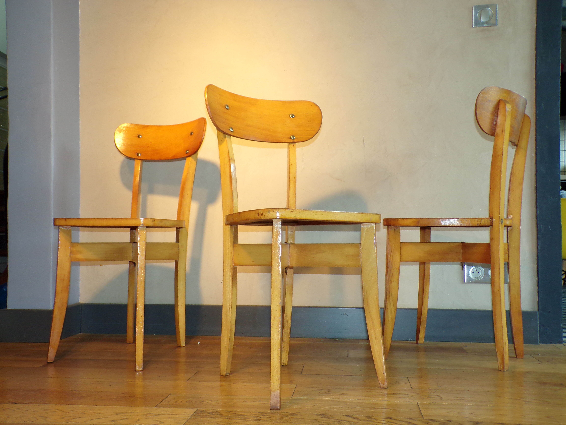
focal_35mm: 32
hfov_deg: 56.8
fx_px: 523
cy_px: 212
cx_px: 283
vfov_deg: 44.2
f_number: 3.2
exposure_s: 1/34
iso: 181
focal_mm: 5.8
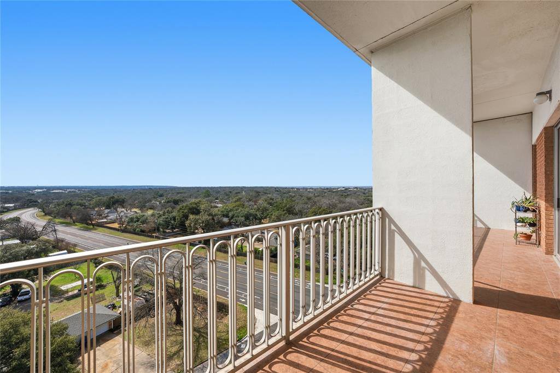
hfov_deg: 108.4
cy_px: 186
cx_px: 280
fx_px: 202
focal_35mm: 13
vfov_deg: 85.3
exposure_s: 1/8000
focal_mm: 13
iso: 250
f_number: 9
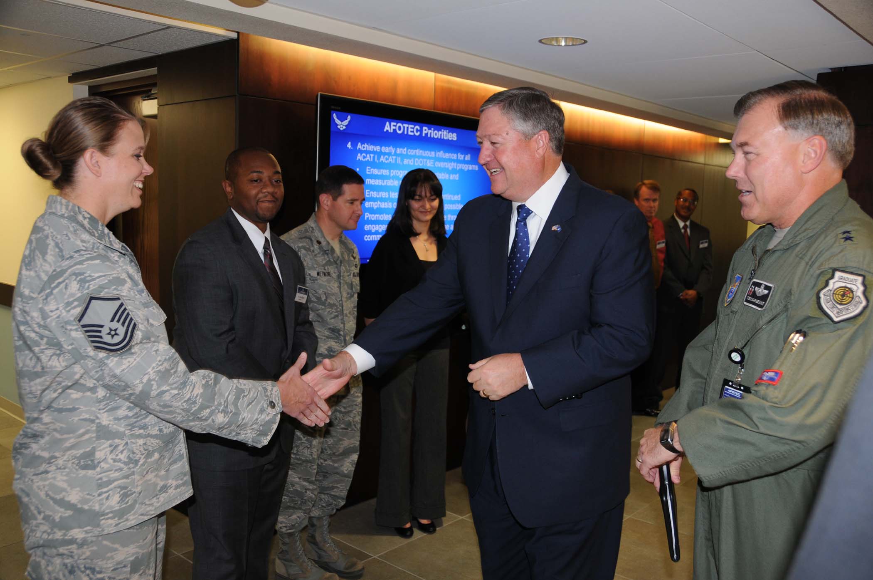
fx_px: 727
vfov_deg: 43.5
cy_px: 290
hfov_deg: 62.0
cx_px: 436
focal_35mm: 30
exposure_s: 1/60
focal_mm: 20
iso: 400
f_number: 4
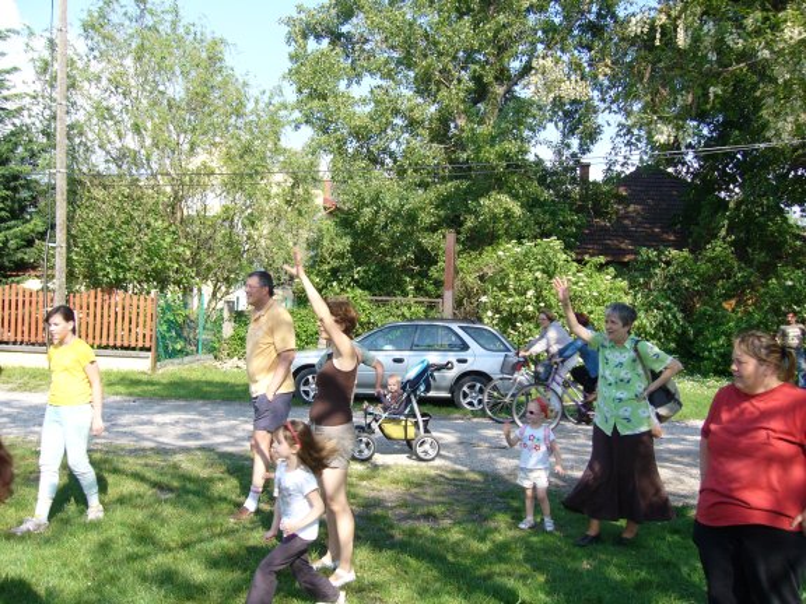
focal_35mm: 35
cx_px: 403
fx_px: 815
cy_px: 302
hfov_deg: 52.6
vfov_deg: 40.7
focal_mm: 5.8
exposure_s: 1/100
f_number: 5.6
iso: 64
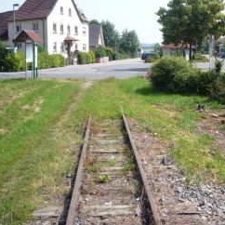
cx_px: 145
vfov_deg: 30.4
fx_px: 412
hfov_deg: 30.4
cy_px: 85
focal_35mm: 56
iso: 100
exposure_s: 1/400
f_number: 4.5
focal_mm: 5.2
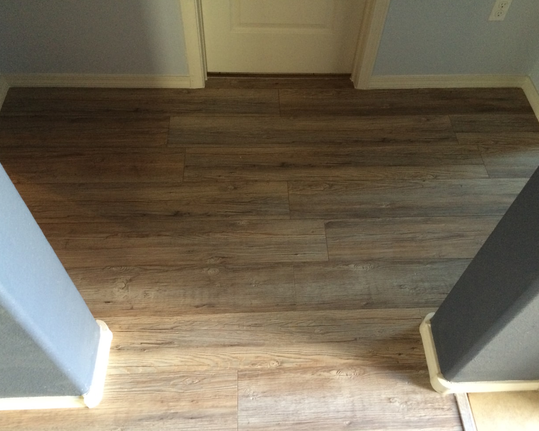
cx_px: 283
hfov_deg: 55.6
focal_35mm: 32
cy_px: 219
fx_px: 510
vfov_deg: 45.8
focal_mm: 4.12
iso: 320
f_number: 2.2
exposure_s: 1/30
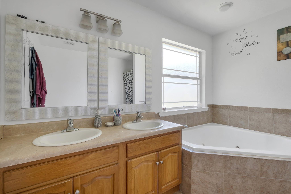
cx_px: 146
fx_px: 121
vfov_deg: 77.3
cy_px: 97
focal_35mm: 15
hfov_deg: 100.4
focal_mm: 10
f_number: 8
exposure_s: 1/1.67
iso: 250
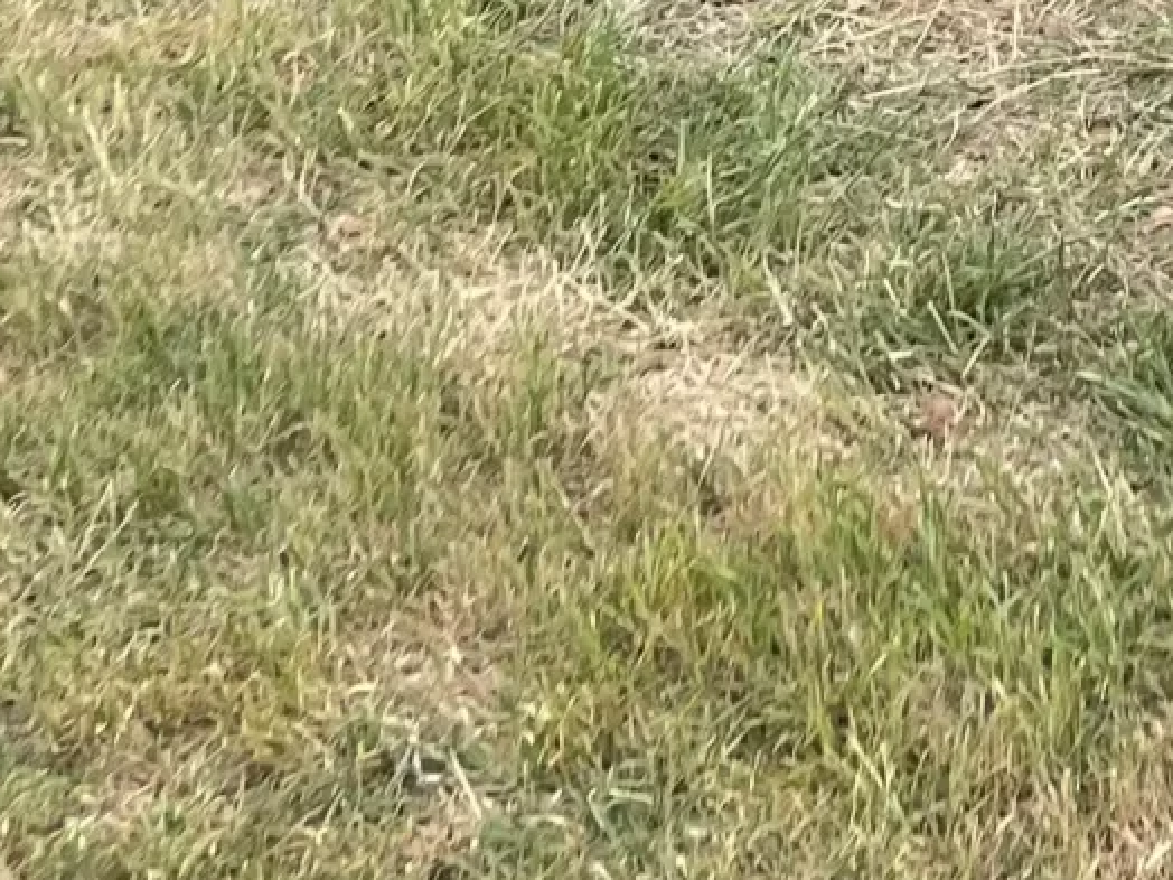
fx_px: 4304
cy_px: -1030
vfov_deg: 10.5
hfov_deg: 15.2
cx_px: 1236
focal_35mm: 127
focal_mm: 4.2
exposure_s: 1/1795
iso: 32
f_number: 1.6
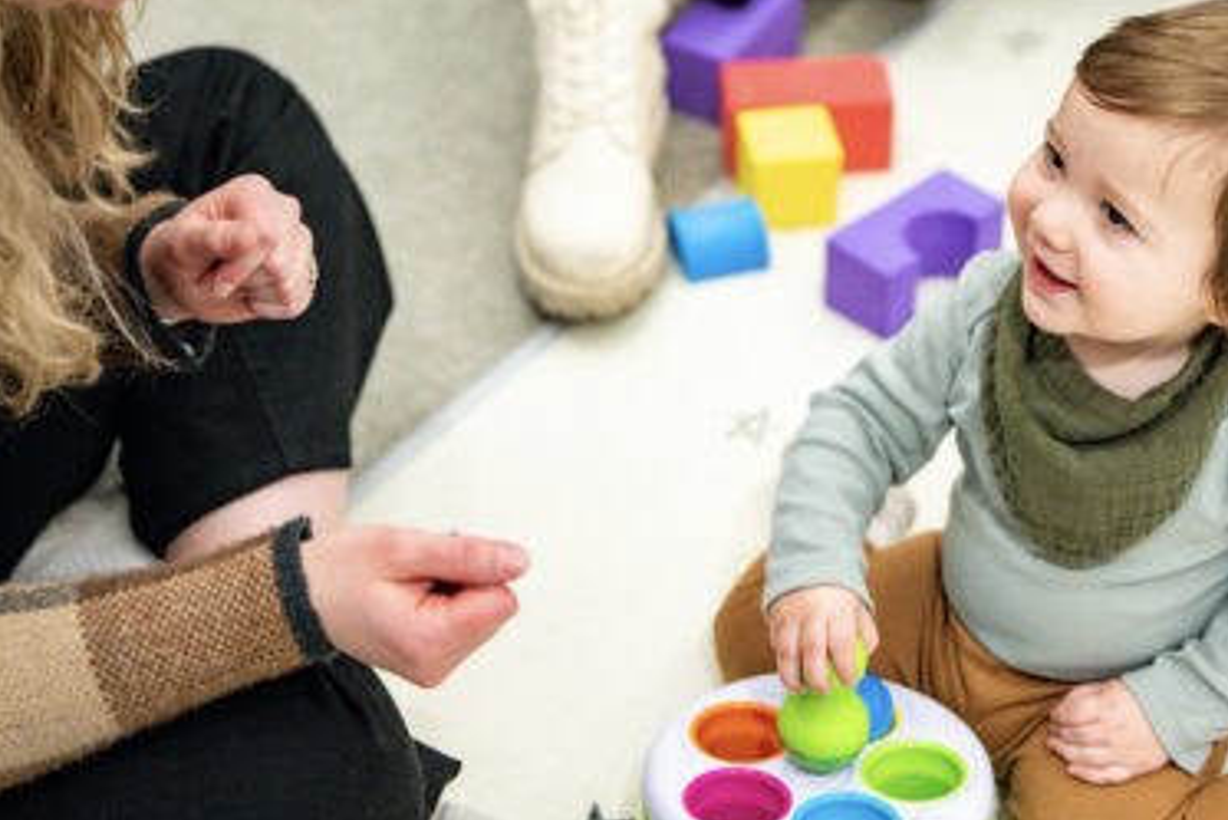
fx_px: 3071
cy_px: 352
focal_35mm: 90
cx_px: 784
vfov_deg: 15.2
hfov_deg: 22.5
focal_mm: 70
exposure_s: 1/1000
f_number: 2.8
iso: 4000
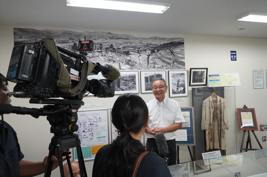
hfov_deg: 67.4
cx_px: 134
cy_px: 88
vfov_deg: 47.8
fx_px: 200
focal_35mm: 27
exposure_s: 1/160
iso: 800
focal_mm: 18
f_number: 4
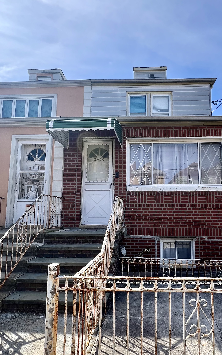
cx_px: 139
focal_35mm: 20
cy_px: 194
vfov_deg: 84.8
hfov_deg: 58.9
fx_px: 194
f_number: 1.8
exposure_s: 1/677
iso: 32
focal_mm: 1.57
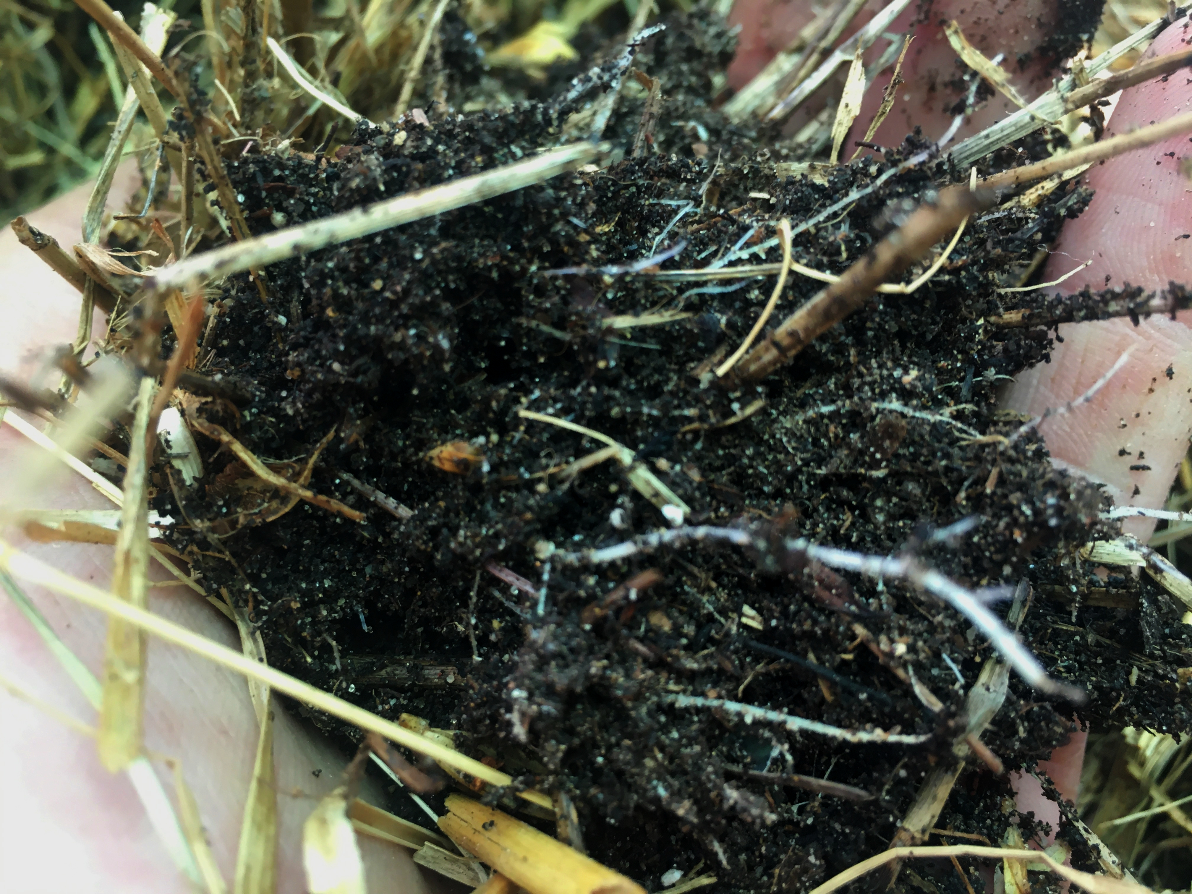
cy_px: 447
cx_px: 596
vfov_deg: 48.2
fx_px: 999
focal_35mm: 29
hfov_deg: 61.7
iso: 50
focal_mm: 4.15
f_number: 2.2
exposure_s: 1/30
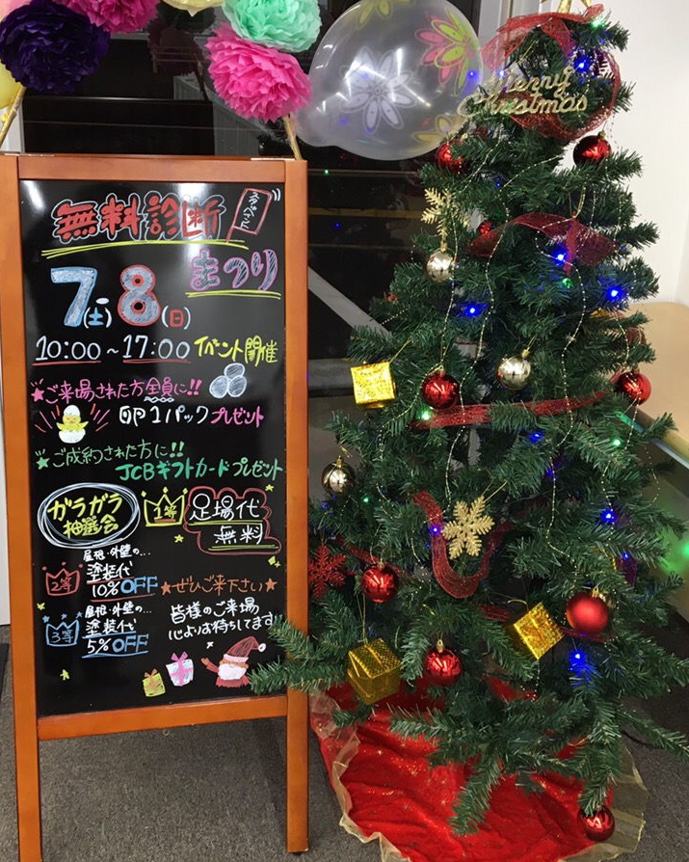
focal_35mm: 38
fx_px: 969
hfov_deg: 39.1
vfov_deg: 47.7
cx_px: 307
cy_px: 346
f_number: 2.2
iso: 50
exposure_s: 1/30
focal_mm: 4.15
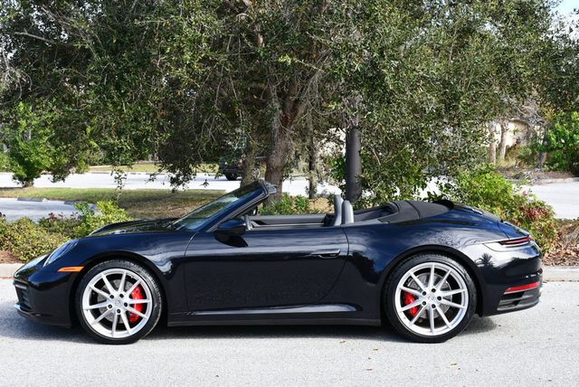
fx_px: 966
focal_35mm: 60
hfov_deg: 33.4
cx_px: 290
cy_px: 194
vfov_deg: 22.7
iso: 200
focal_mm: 30
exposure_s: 1/250
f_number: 6.3
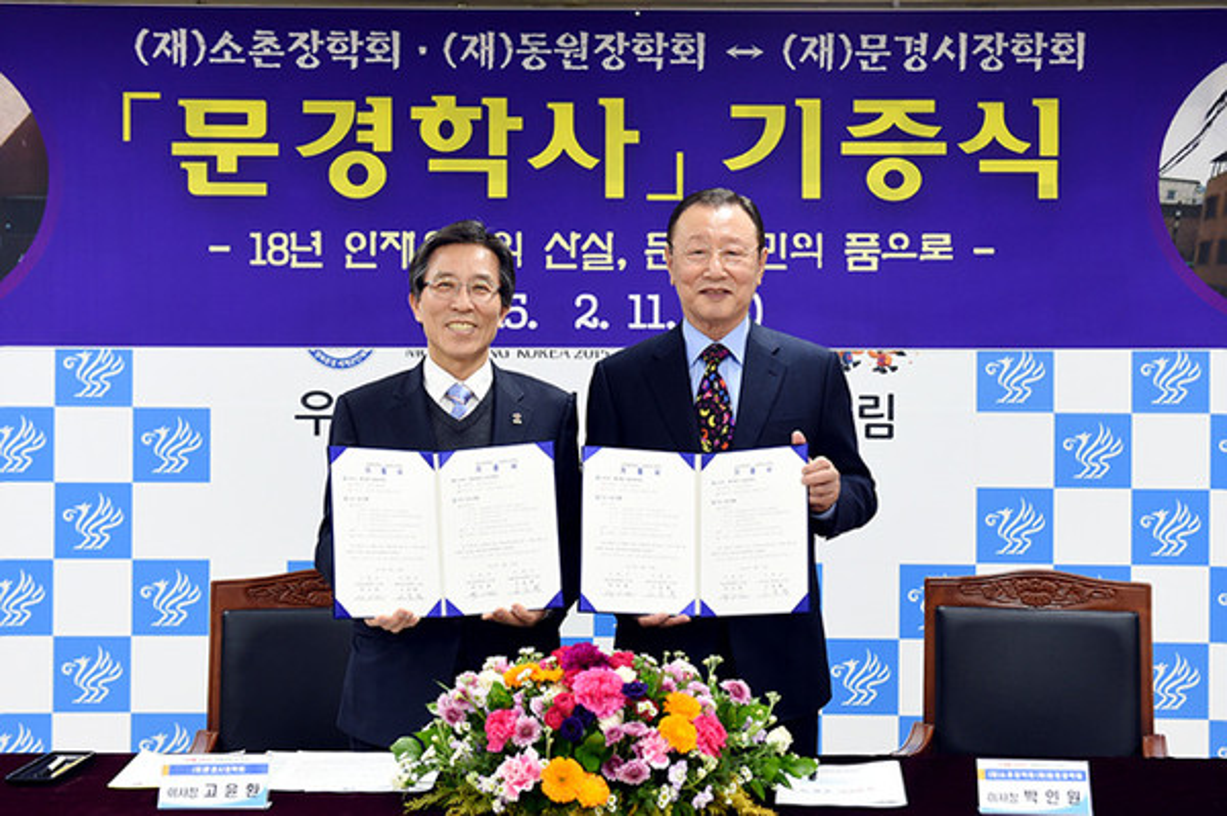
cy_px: 408
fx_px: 1635
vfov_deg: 28.0
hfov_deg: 41.1
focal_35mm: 48
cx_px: 614
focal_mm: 48
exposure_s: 1/125
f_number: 4
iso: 1250
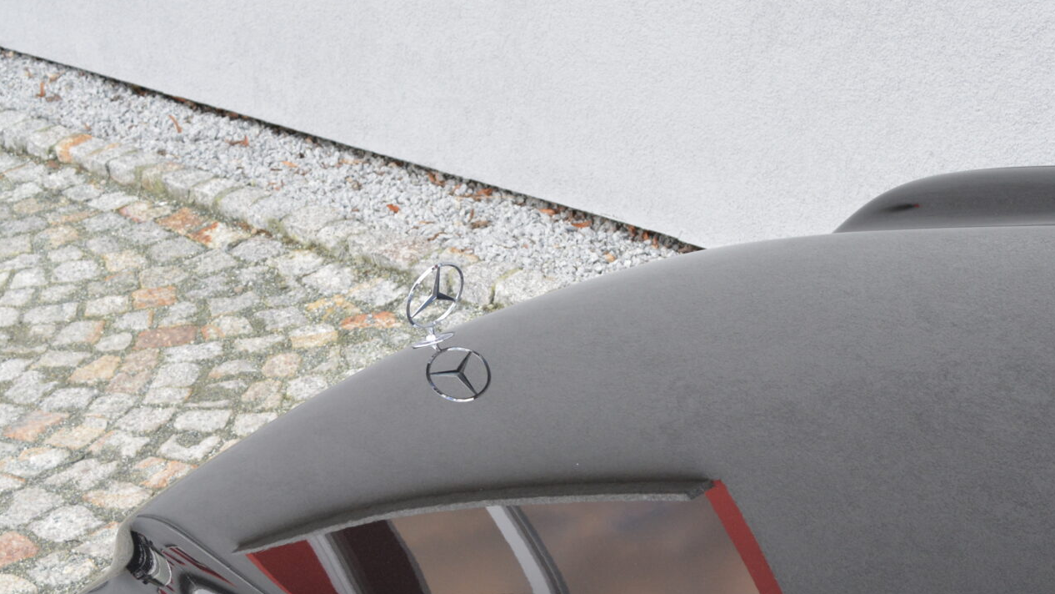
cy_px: 581
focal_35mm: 73
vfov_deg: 16.2
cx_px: 772
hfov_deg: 28.6
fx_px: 2044
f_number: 5.6
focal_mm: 23
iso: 400
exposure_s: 1/100
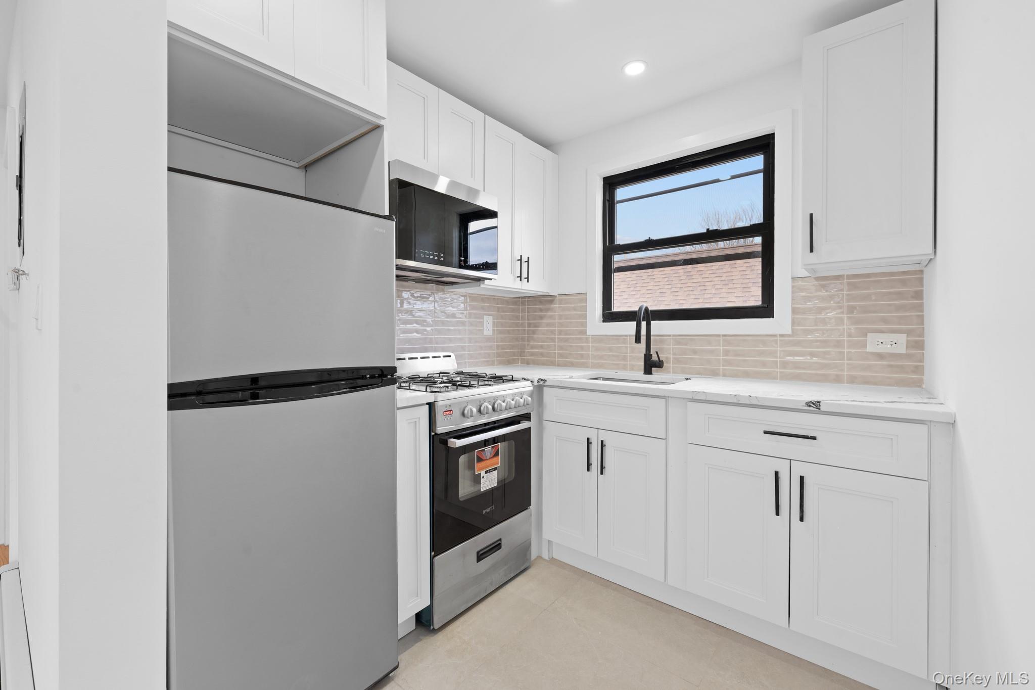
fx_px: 402
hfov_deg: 104.3
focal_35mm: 14
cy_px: 345
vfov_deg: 81.2
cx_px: 518
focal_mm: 14
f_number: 9
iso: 160
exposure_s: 1/3
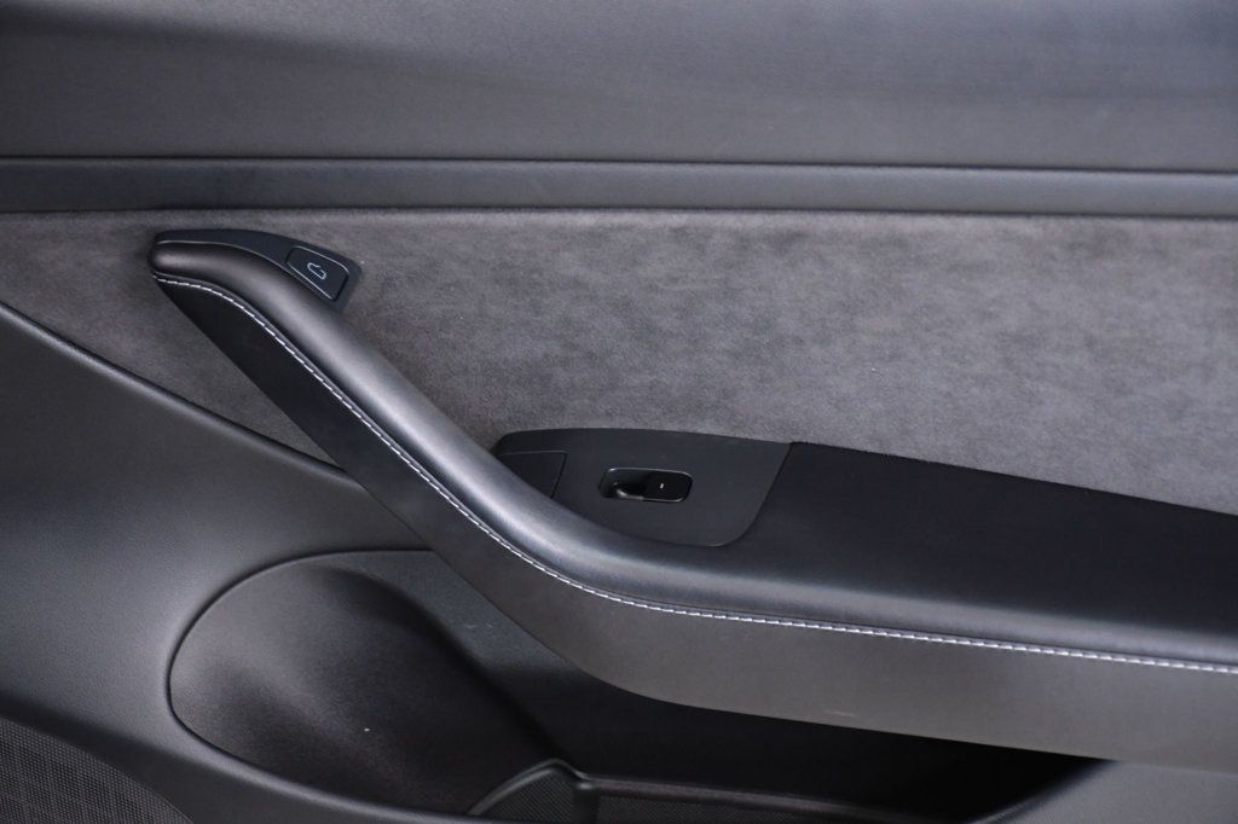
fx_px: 2681
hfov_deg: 26.0
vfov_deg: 17.5
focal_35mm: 78
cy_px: 412
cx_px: 619
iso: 2500
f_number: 4.8
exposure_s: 1/60
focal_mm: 52
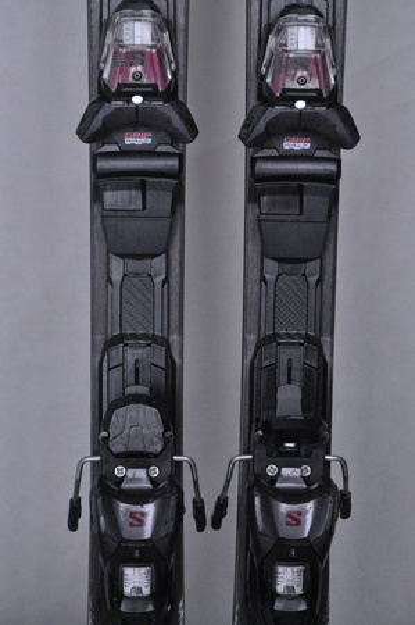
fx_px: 2210
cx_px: 208
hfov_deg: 10.7
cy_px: 312
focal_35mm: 128
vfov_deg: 16.1
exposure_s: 1/125
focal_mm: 85
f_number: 9.5
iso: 3200
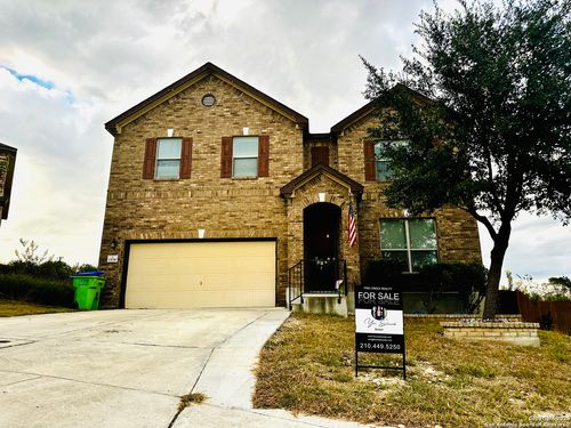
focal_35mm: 24
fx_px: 396
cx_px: 286
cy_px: 214
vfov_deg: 56.8
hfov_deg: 71.6
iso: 80
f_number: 1.78
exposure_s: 1/401
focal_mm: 6.86
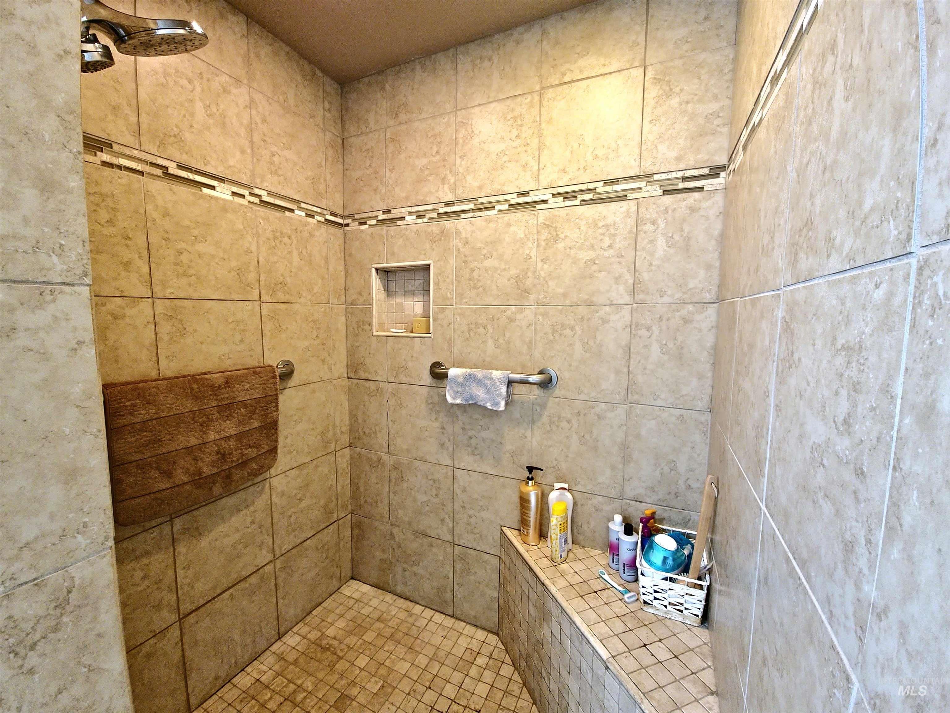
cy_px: 356
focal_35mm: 13
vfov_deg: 89.9
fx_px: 357
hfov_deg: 106.2
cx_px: 475
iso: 640
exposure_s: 1/30
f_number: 2.2
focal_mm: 2.2
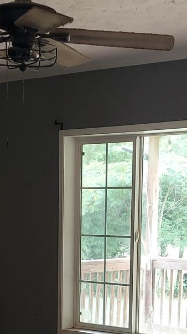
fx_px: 786
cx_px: 69
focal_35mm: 89
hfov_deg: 13.6
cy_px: 331
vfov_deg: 23.0
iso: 200
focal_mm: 5.23
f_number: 1.8
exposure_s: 1/50
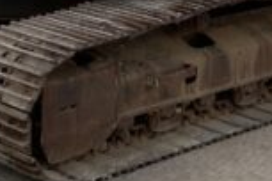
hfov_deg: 16.2
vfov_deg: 10.1
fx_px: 952
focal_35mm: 126
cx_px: 204
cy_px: -167
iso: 16
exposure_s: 1/257
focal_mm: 3
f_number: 1.8
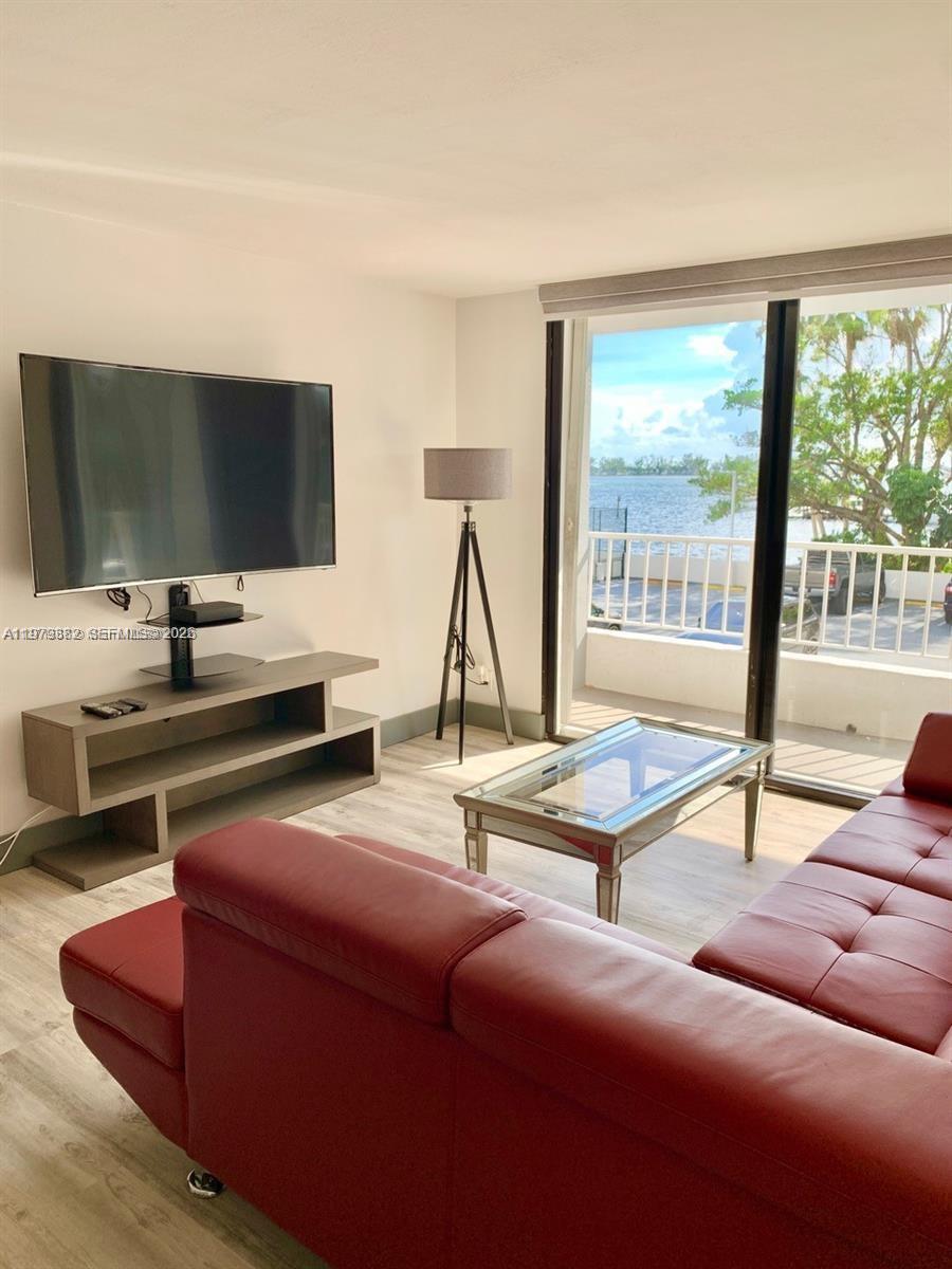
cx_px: 476
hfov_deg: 53.1
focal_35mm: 26
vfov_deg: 67.3
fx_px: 953
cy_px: 634
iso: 25
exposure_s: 1/174
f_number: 1.8
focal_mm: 4.25
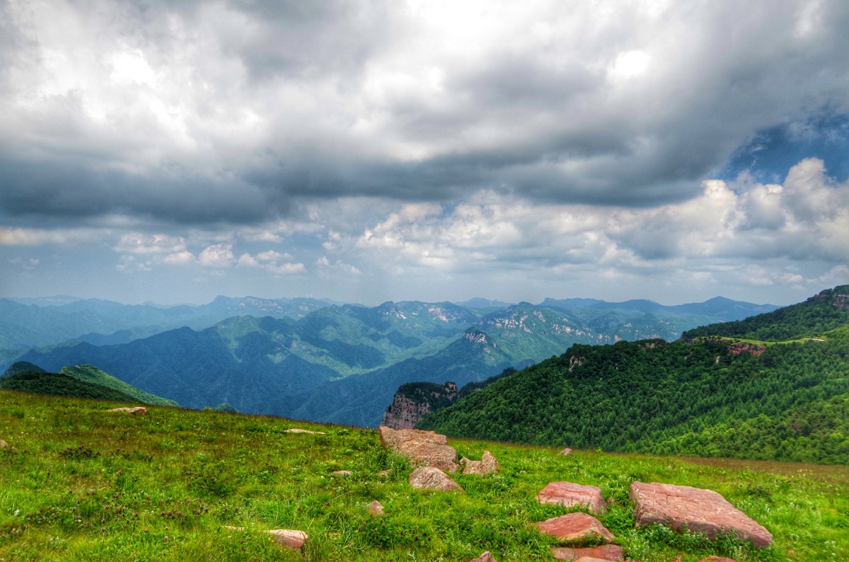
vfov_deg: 47.7
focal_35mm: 27
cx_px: 424
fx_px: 635
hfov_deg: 67.5
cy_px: 281
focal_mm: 18
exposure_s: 1/125
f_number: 8
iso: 200
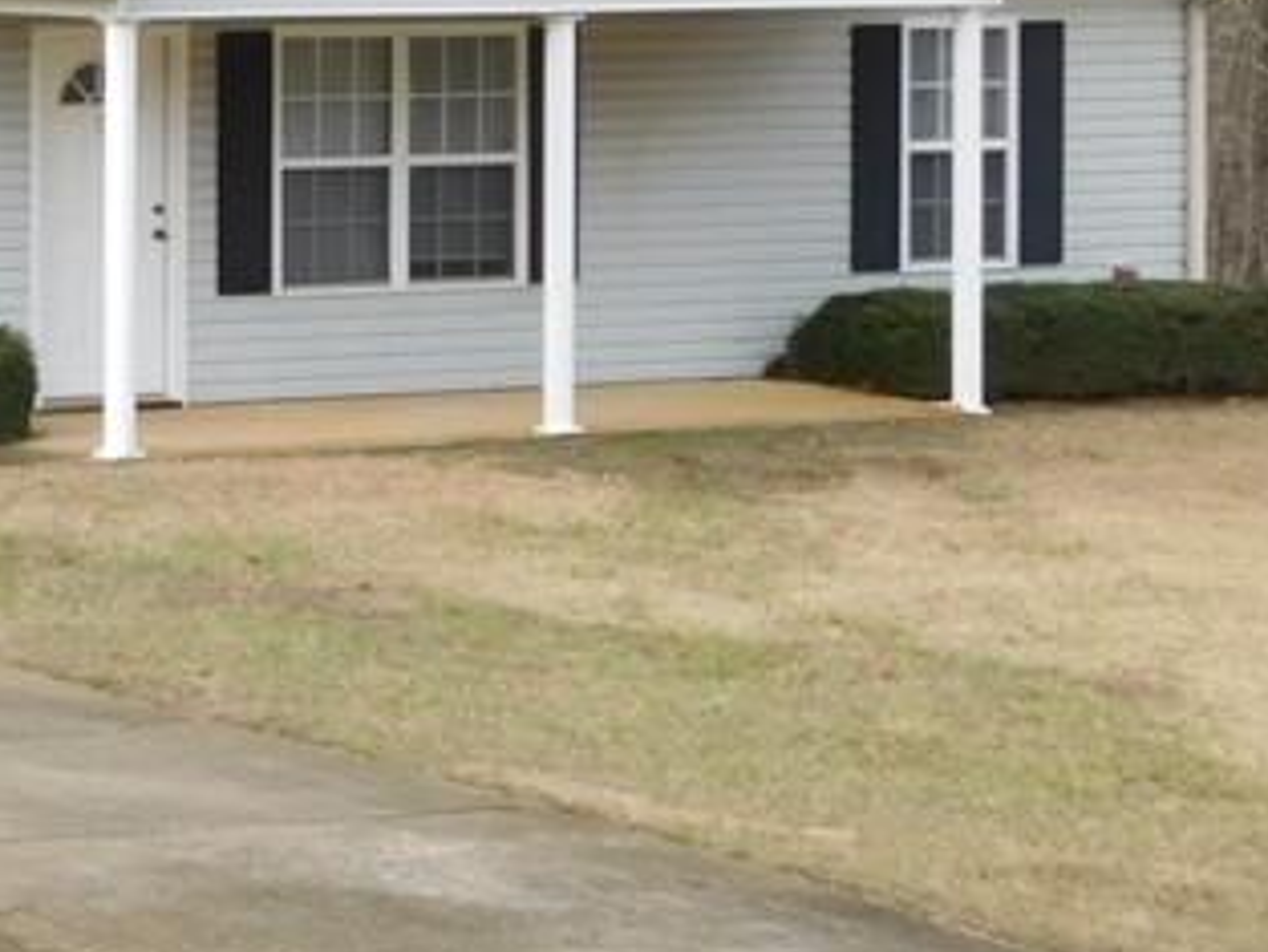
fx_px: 6120
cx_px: -596
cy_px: -61
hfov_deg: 11.4
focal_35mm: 167
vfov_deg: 8.8
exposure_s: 1/320
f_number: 3.8
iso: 125
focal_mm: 9
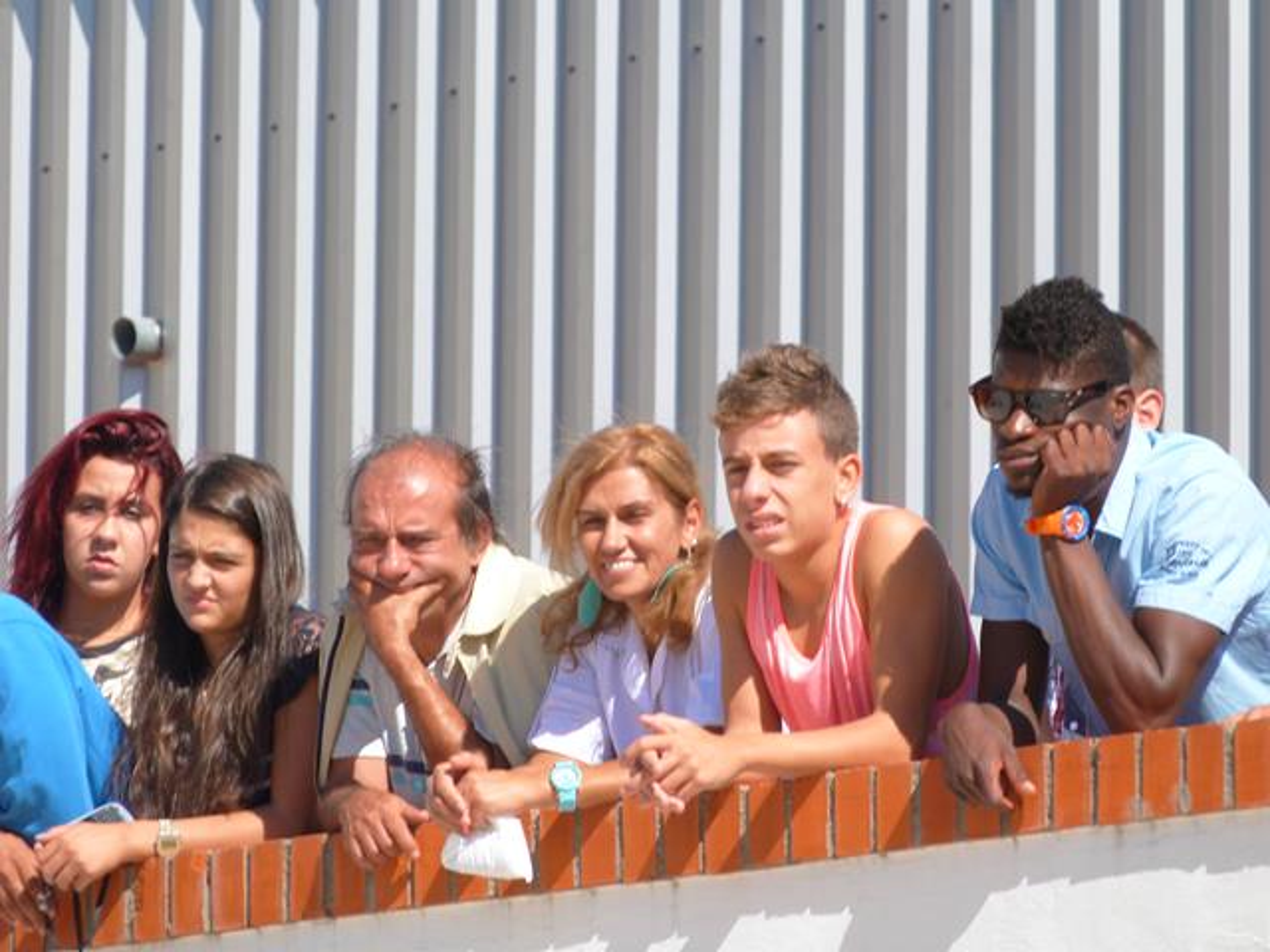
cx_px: 635
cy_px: 476
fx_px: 16877
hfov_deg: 4.3
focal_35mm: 460
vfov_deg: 3.2
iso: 100
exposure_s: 1/400
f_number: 5.6
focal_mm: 82.7
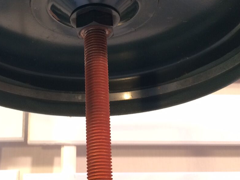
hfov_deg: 32.0
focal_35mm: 60
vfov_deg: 24.4
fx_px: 416
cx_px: 89
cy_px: 67
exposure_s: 1/33
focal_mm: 4.15
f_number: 2.2
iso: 100
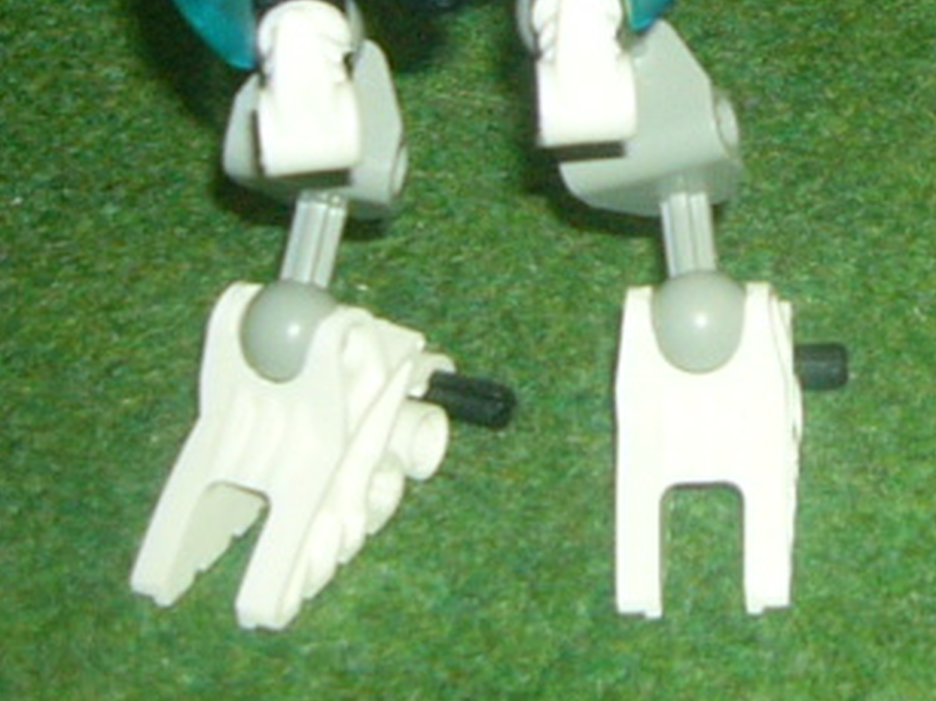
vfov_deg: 10.1
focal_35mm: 146
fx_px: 3946
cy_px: 12
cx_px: 1250
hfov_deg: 13.0
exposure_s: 1/60
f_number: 2.8
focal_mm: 5.8
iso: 100
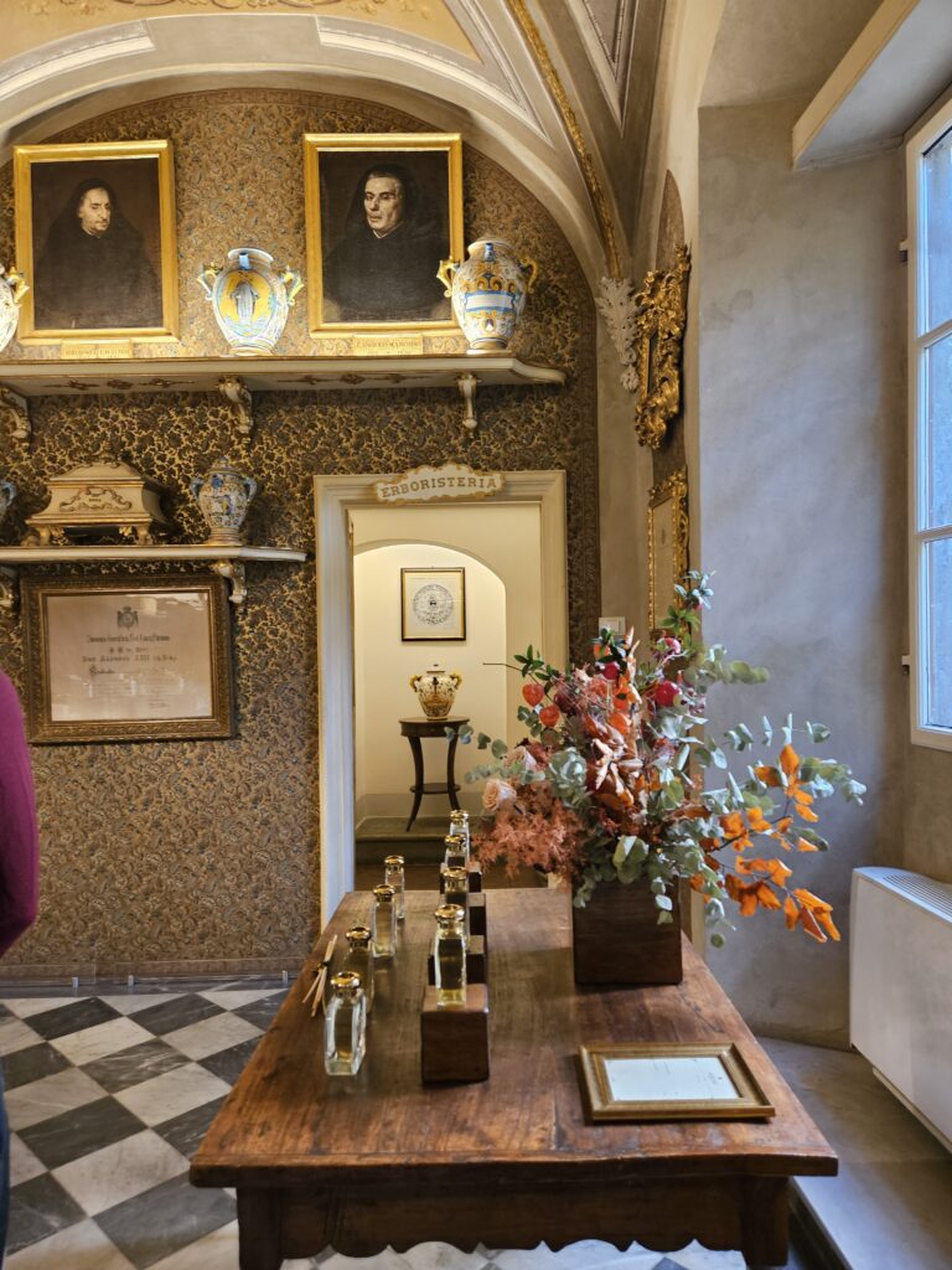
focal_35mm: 23
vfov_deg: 73.9
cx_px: 476
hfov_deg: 58.9
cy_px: 635
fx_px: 843
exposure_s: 1/40.6
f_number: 1.8
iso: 250
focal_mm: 5.4
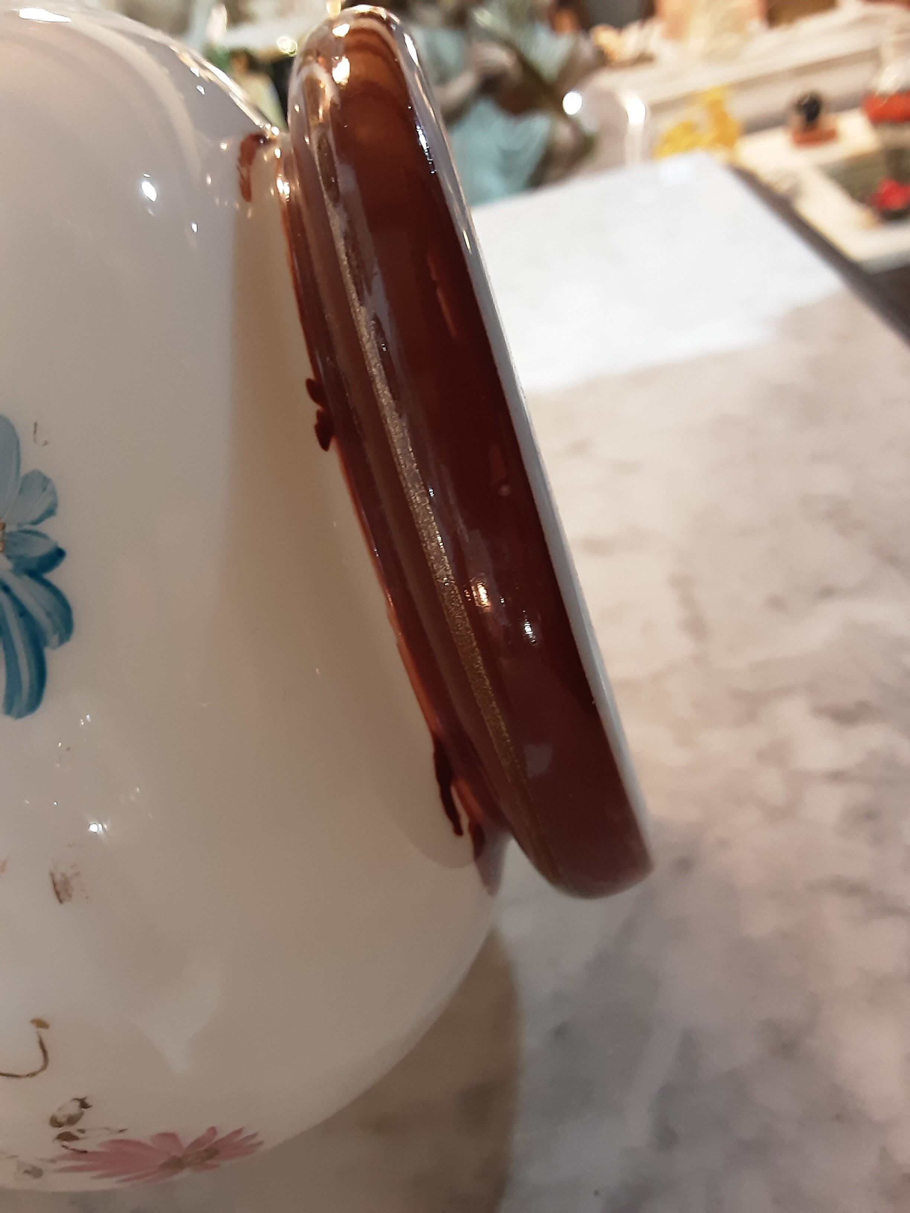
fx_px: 981
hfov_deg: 49.7
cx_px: 455
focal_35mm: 28
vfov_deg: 63.4
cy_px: 606
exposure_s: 1/25
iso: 200
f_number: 1.9
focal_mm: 2.9
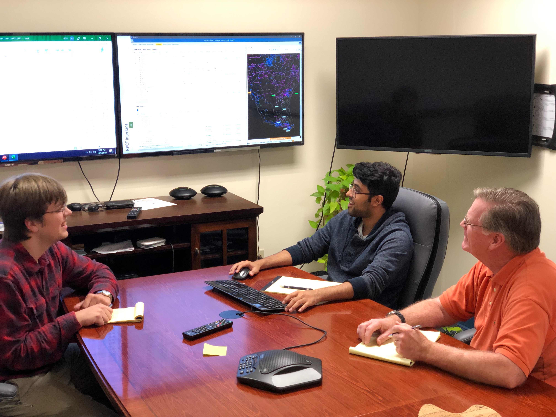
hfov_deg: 36.8
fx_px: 835
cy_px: 208
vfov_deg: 28.0
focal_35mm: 52
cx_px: 278
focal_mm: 6
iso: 125
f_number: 2.4
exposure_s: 1/30
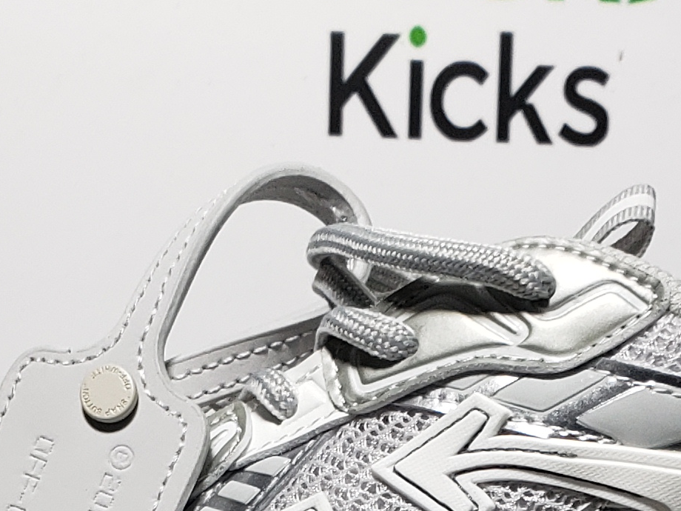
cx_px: 489
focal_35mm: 114
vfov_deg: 11.4
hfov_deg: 17.2
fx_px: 2243
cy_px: 1090
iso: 50
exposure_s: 1/206
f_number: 2.4
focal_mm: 4.3
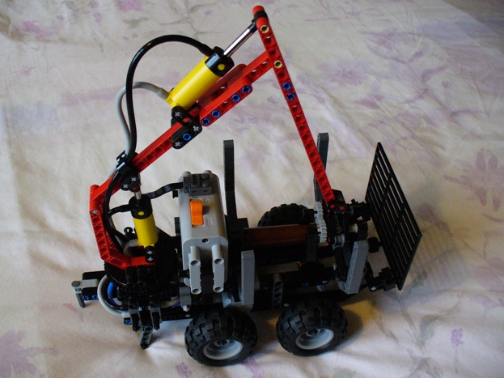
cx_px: 252
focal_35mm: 38
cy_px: 189
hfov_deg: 49.0
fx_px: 553
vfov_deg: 37.7
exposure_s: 1/50
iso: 400
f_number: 2.8
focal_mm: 6.1
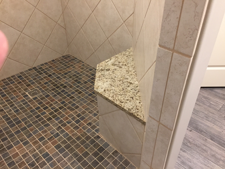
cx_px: 112
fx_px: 188
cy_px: 84
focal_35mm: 29
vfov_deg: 48.2
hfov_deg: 61.7
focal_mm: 4.15
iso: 100
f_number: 2.2
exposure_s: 1/10
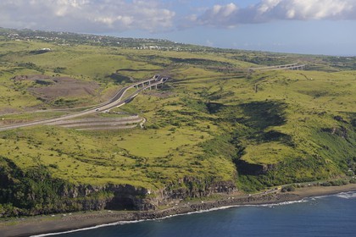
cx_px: 178
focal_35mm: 60
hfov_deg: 33.4
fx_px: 593
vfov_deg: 22.6
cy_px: 118
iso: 400
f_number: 7.1
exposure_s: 1/800
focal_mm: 60
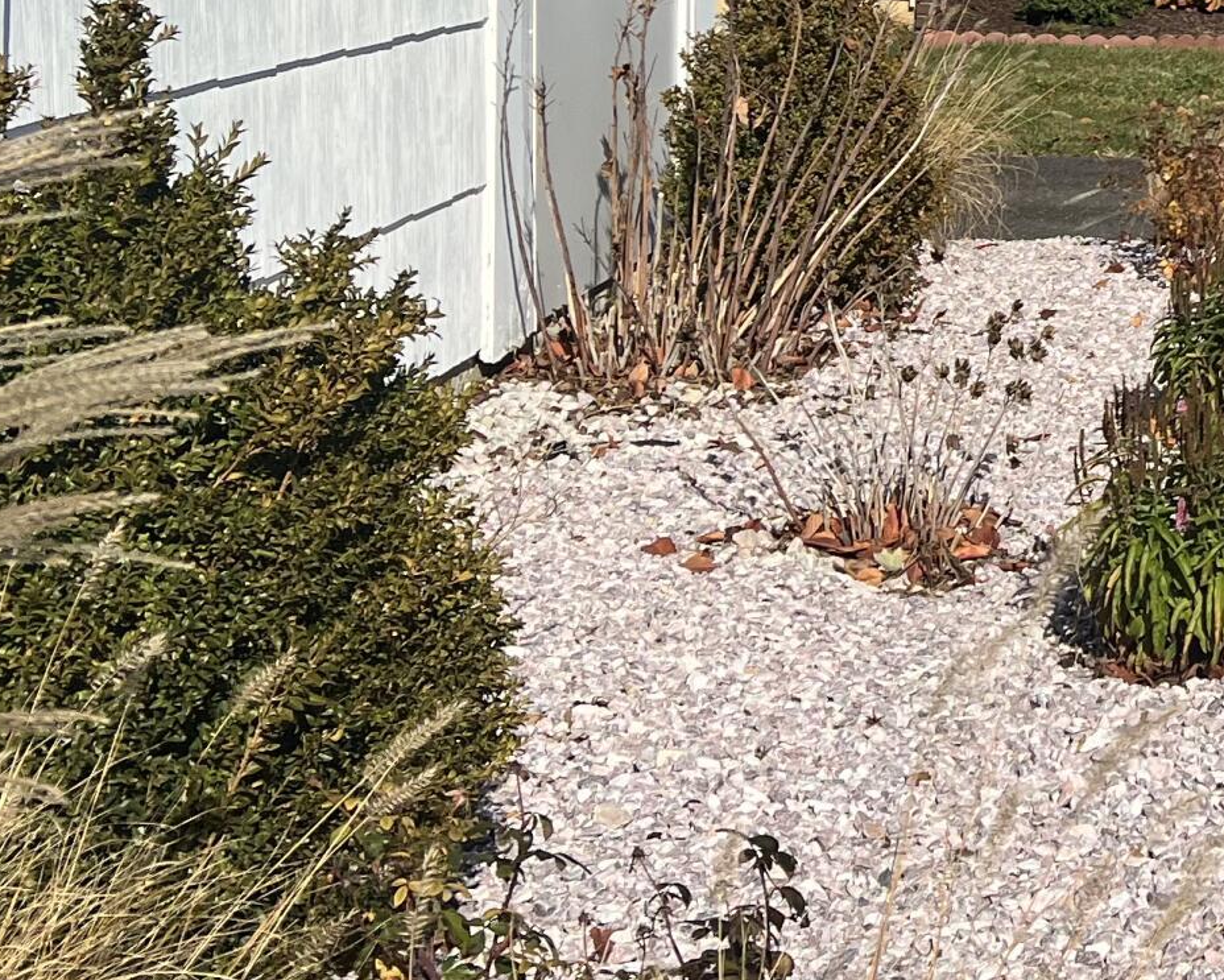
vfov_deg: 18.0
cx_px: 1683
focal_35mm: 82
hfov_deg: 20.7
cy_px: -131
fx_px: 2971
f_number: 1.5
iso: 50
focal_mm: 5.7
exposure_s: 1/6993
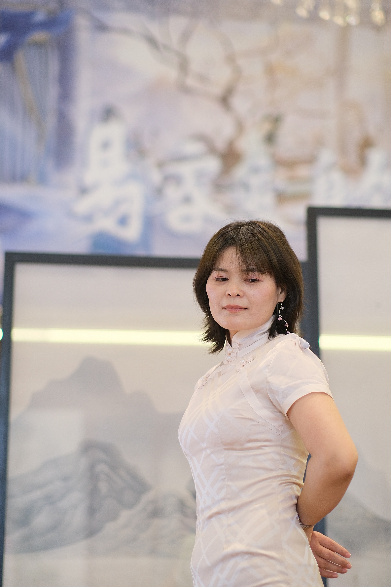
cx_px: 196
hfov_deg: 16.3
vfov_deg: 24.2
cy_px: 294
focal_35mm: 84
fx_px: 1368
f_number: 1.4
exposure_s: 1/140
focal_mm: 56
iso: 640
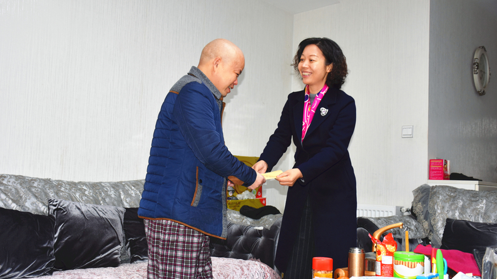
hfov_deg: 52.8
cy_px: 154
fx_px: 501
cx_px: 248
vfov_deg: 31.1
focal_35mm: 38
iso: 400
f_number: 3.8
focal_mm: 24
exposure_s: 1/60
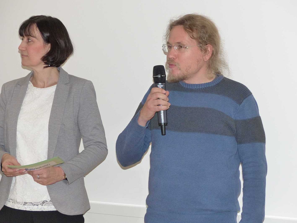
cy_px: 112
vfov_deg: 16.2
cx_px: 148
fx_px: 781
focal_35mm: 91
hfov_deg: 21.5
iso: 400
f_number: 2.8
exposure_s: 1/60
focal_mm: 16.4
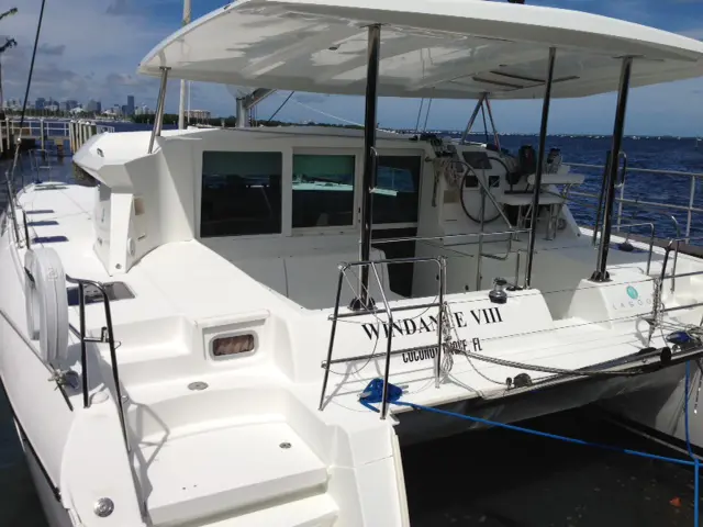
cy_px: 264
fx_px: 670
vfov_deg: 42.9
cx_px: 352
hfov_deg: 55.4
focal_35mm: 33
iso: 50
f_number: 2.4
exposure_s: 1/4525
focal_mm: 4.12
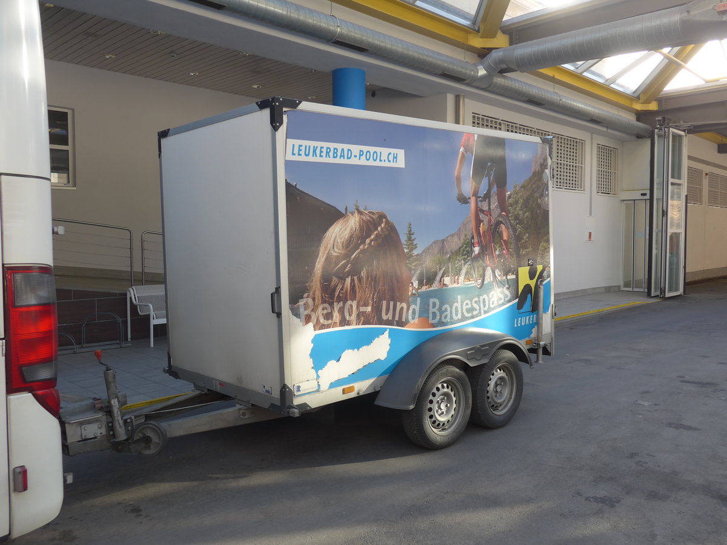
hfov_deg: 61.7
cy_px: 272
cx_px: 364
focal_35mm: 29
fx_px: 609
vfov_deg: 48.2
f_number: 2.5
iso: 80
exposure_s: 1/100
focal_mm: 6
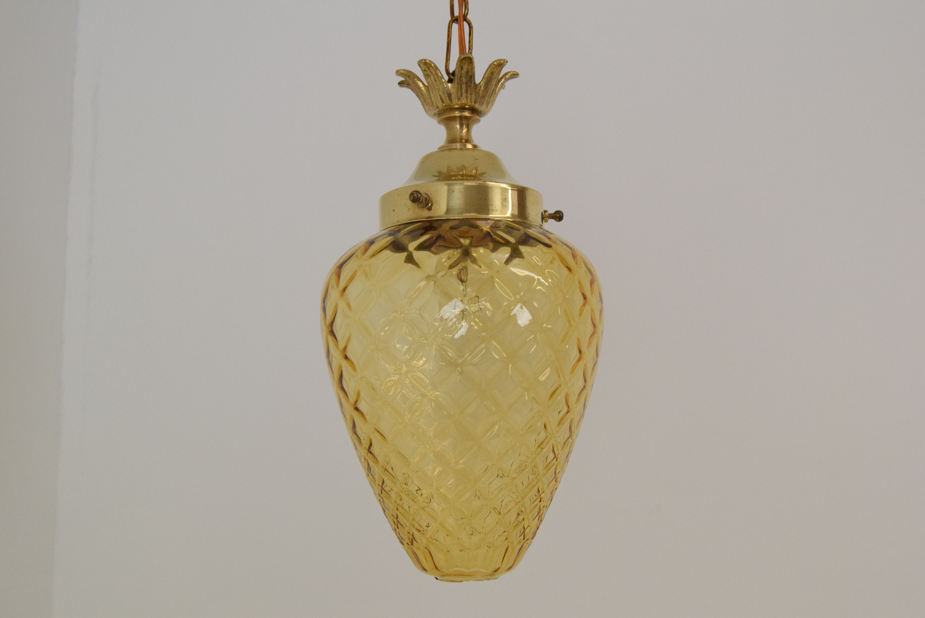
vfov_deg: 29.9
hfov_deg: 43.6
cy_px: 309
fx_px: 1157
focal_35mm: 45
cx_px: 462
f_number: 9
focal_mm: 30
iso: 1600
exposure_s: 1/320
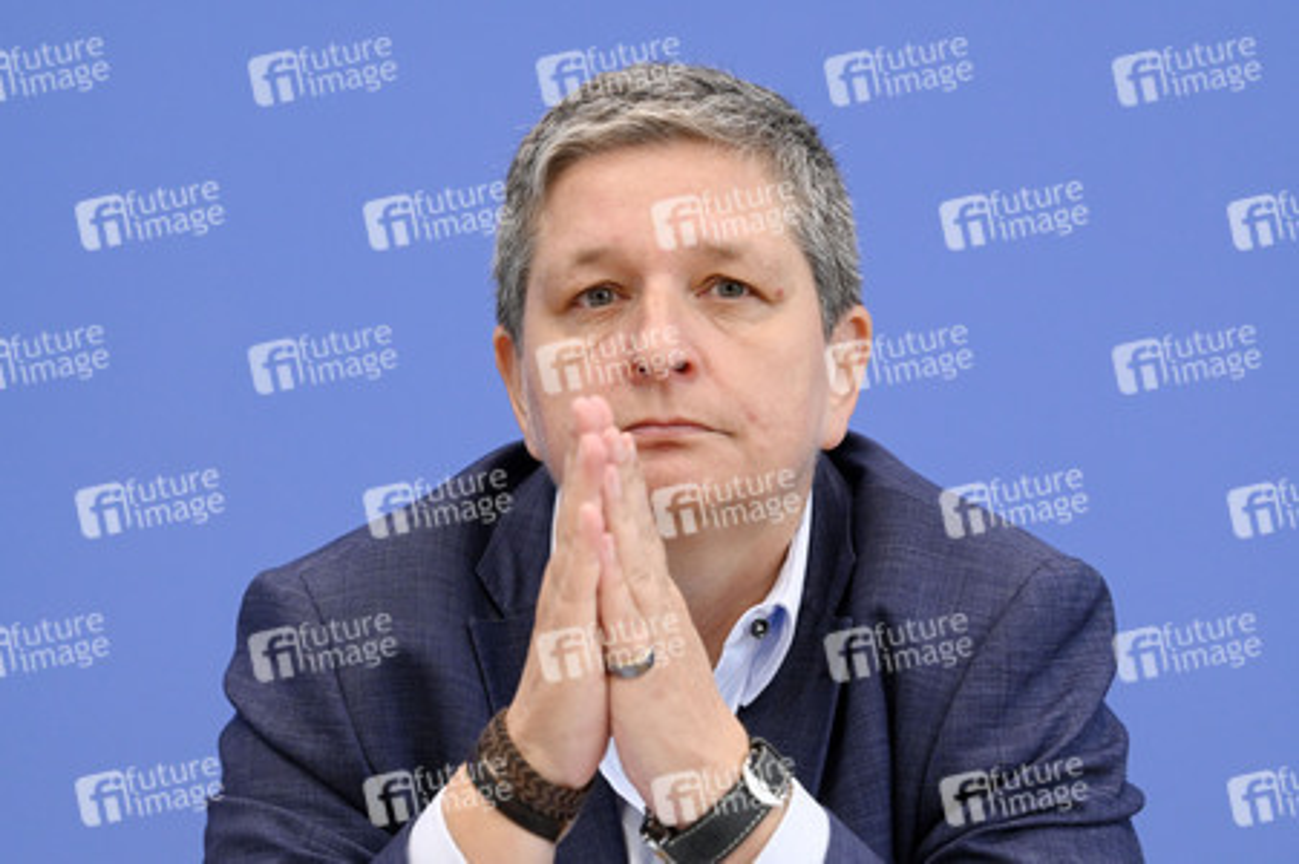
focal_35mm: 145
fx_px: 5228
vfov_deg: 9.4
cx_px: 650
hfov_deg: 14.2
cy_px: 432
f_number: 6.3
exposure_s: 1/500
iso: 4000
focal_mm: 145
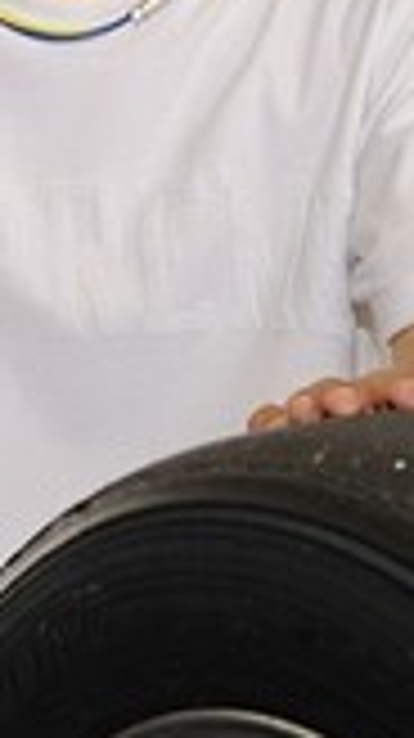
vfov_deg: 12.5
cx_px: -225
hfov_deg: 6.9
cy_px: 130
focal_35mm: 172
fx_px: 3364
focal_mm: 50
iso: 800
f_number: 6.7
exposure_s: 1/60
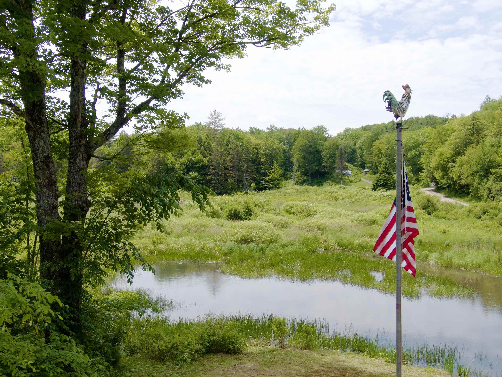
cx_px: 251
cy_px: 188
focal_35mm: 34
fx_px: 493
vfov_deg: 41.8
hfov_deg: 54.0
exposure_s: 1/1000
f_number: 3.2
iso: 100
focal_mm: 5.82
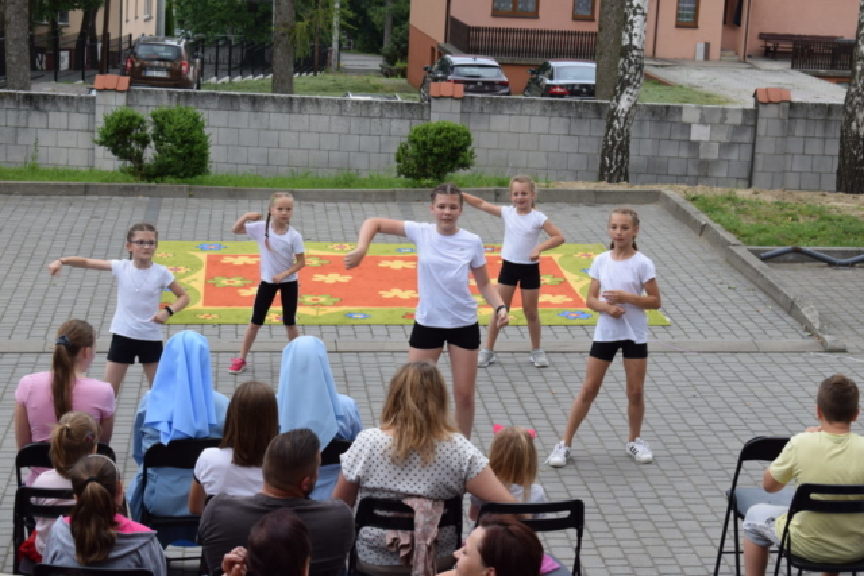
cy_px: 288
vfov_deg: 16.6
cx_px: 432
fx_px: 1980
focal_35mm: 82
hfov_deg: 24.6
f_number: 8
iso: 320
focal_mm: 55
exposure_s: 1/250
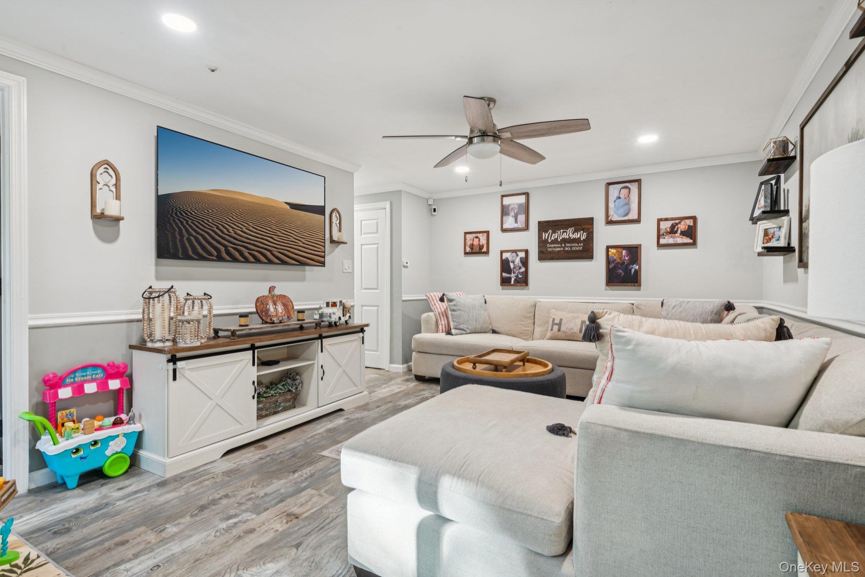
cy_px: 288
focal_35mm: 18
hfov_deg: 90.0
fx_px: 432
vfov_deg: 67.4
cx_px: 432
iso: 160
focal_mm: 18
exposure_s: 1/2
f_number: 9
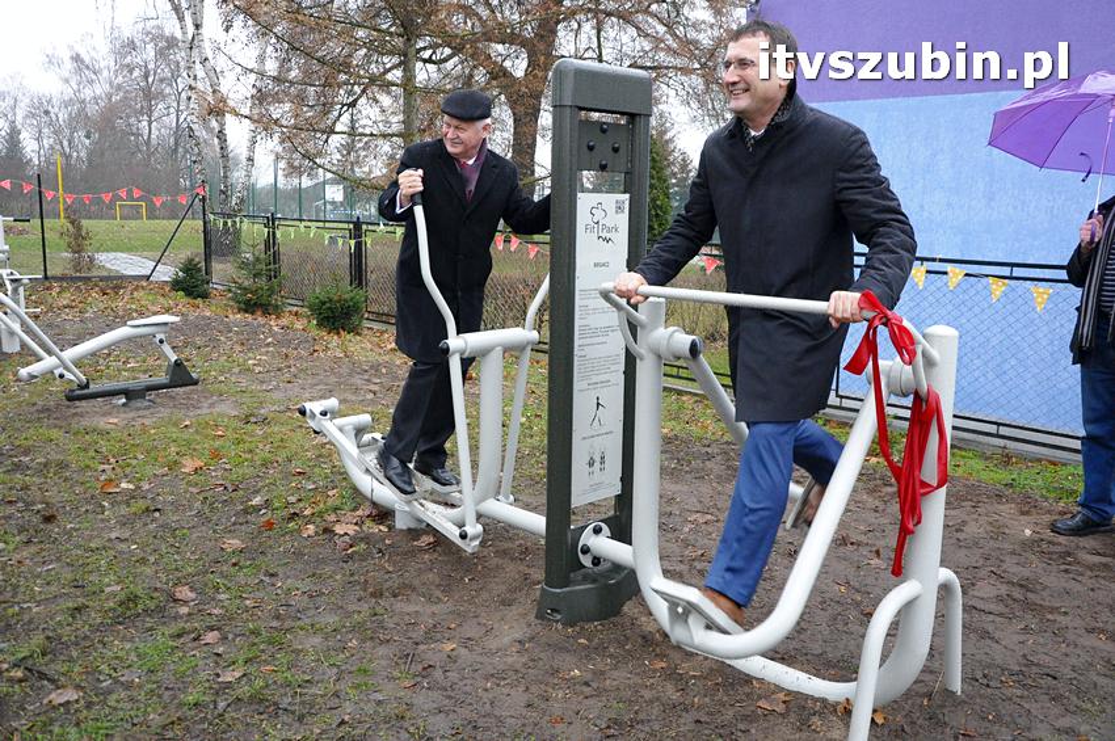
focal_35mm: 32
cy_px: 370
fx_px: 975
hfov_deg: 59.5
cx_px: 558
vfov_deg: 41.6
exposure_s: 1/100
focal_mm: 21
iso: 2000
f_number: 5
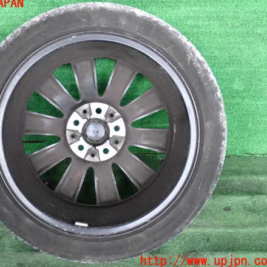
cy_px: 132
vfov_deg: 32.2
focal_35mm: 53
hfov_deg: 32.0
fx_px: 463
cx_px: 95
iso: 3200
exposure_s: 1/125
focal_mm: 7.84
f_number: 2.9
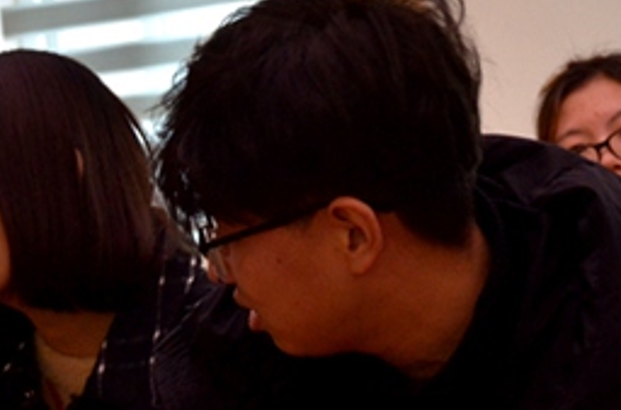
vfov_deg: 7.0
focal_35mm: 195
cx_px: 264
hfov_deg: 10.6
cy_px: 409
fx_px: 3353
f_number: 6.3
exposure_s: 1/50
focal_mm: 52
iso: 1000
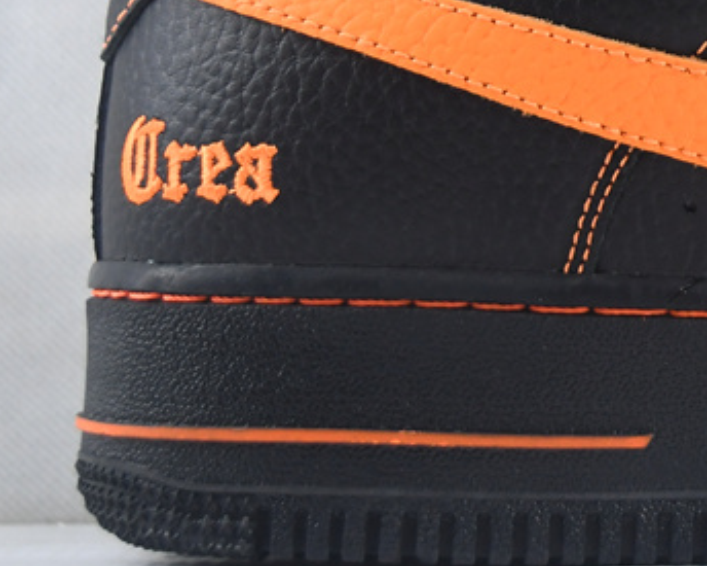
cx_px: 1026
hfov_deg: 11.2
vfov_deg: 9.2
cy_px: 16
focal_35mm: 167
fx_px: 3493
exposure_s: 1/250
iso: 800
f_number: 4.2
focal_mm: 34
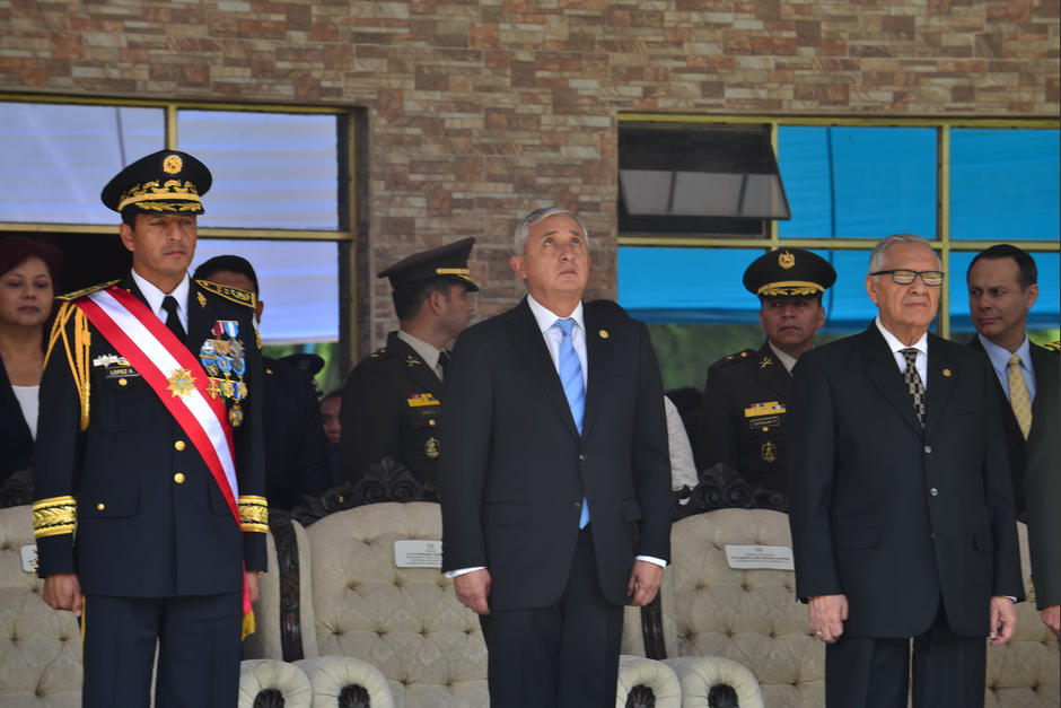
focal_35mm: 200
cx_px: 530
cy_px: 354
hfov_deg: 10.3
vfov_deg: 6.9
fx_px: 5895
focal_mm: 200
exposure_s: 1/20
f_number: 8
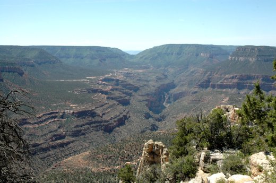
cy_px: 92
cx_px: 138
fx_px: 333
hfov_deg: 45.0
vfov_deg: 30.7
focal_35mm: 44
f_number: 10
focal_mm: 29
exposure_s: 1/400
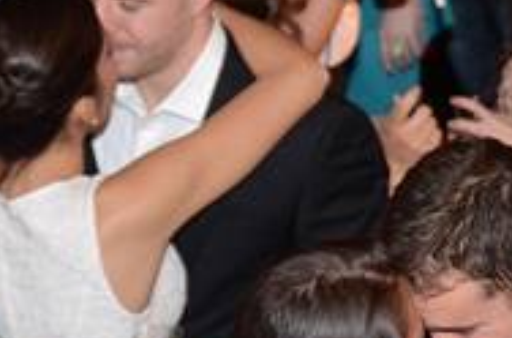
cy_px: 395
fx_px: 3118
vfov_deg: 6.2
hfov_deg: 9.3
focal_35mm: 220
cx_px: 547
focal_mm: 50
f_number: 2.8
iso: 1250
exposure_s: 1/30
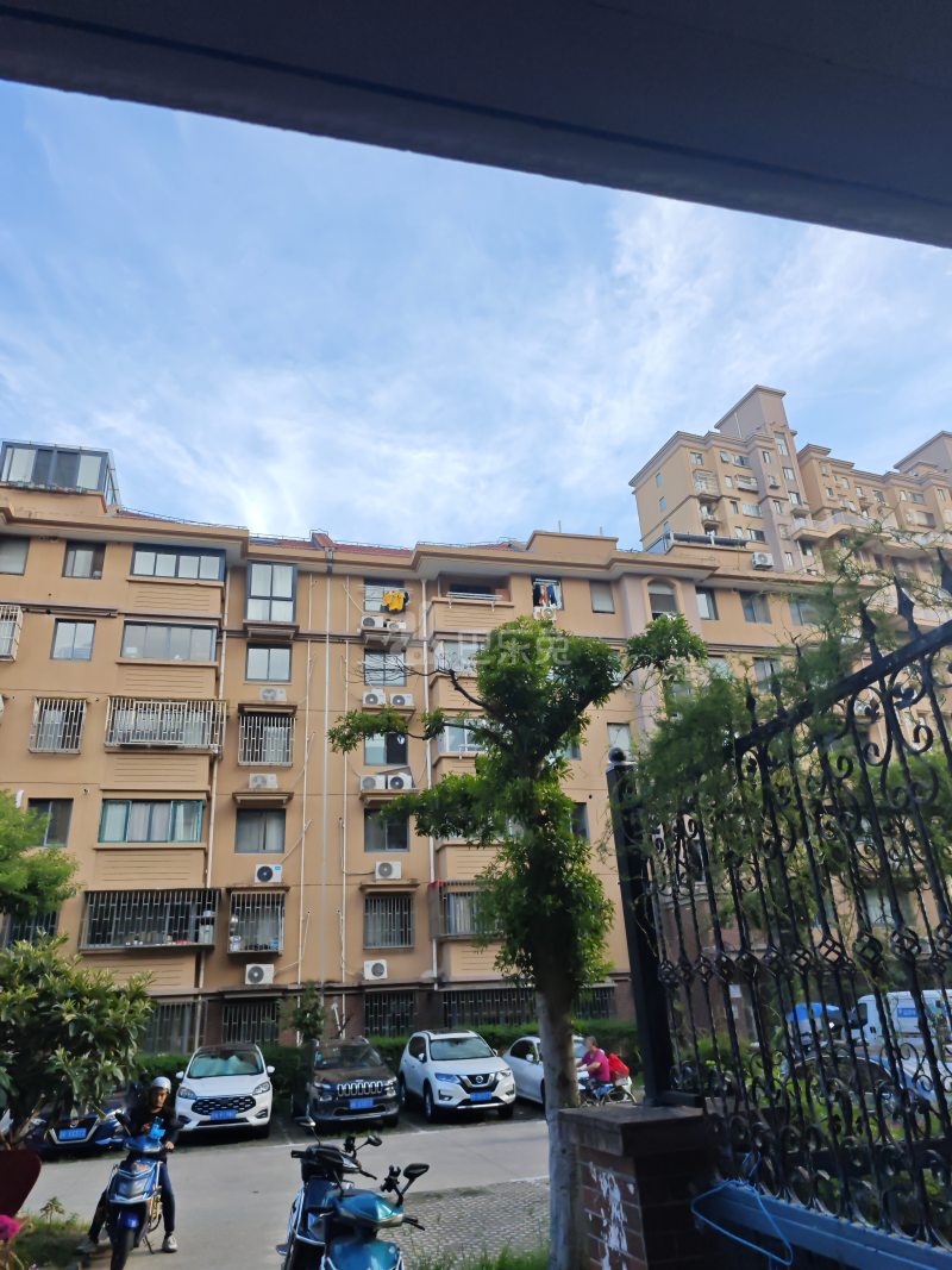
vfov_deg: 73.9
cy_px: 635
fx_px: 844
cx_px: 476
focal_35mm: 23
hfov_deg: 58.9
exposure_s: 1/2000
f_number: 2
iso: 320
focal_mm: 8.72
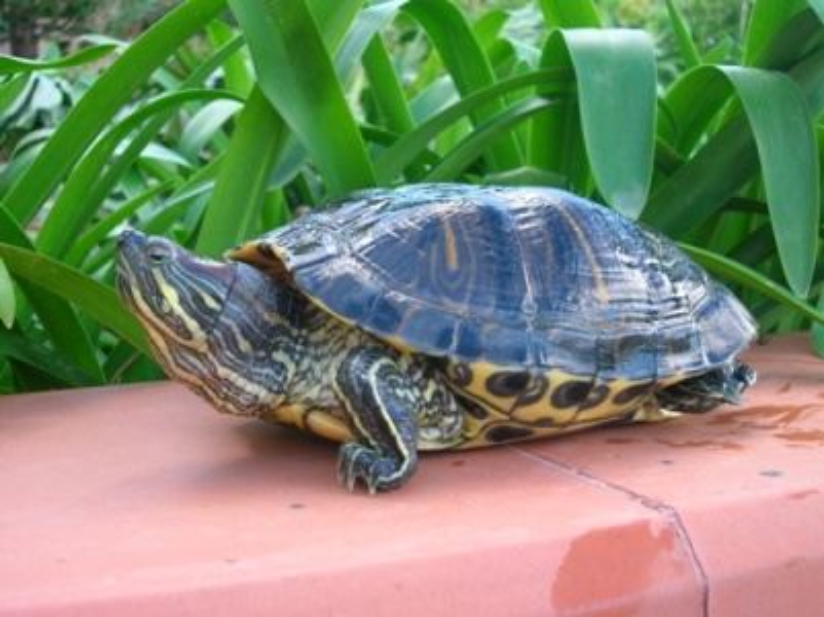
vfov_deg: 31.5
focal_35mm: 46
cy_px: 308
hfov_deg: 41.3
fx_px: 1094
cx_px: 412
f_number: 3.2
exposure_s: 1/44.7
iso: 50
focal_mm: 7.7
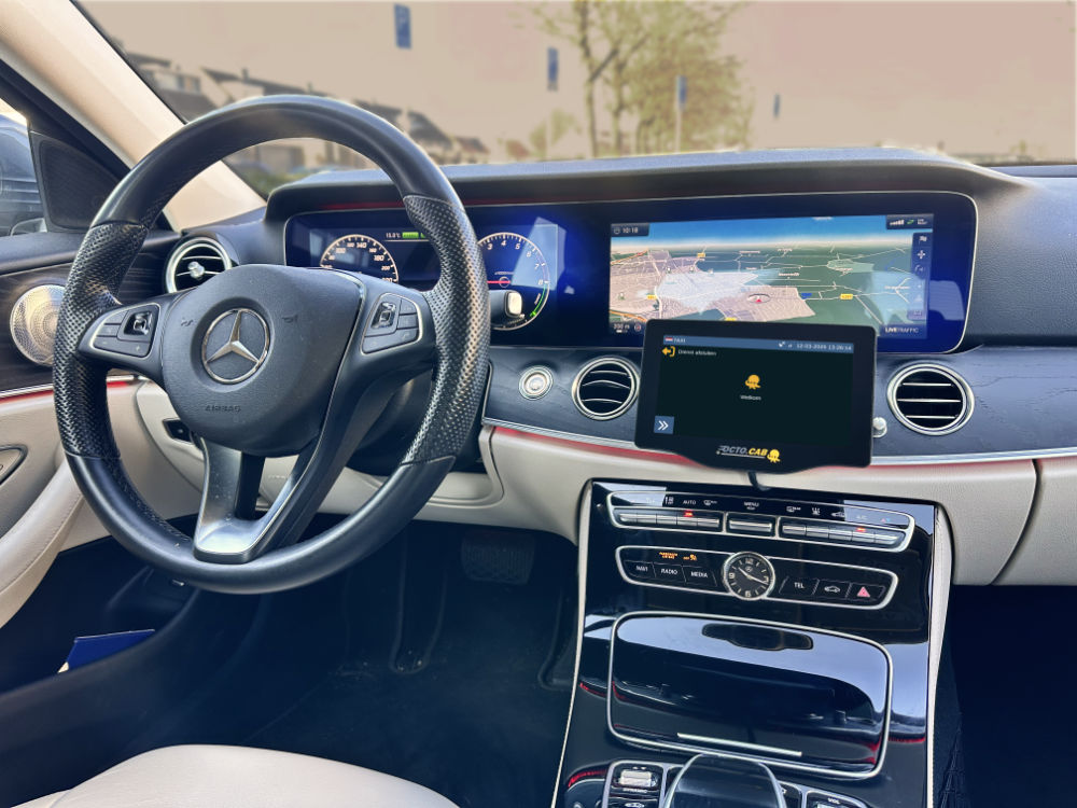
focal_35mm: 24
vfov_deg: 56.8
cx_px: 538
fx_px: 747
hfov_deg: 71.6
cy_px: 404
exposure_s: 1/113
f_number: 1.8
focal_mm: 6.9
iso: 100
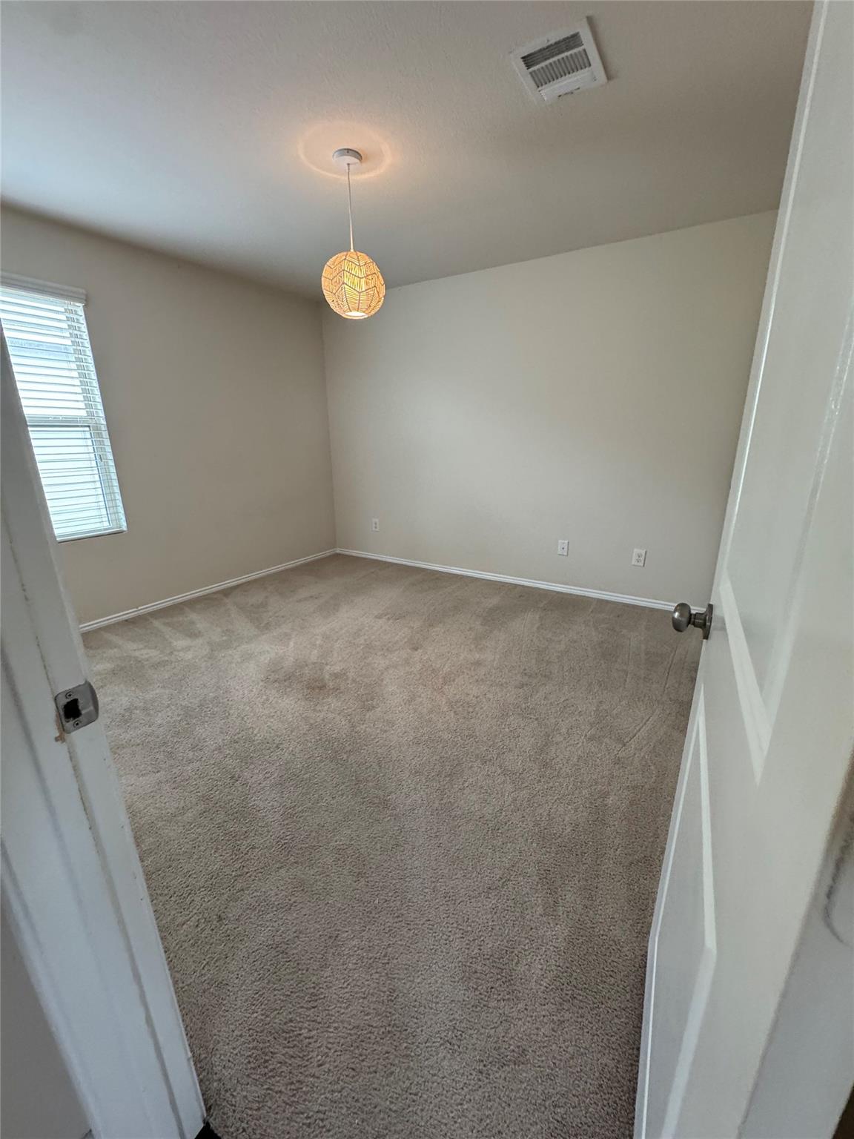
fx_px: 461
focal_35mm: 14
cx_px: 427
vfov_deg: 102.1
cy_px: 570
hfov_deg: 85.7
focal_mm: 2.22
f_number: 2.2
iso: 320
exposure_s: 1/60
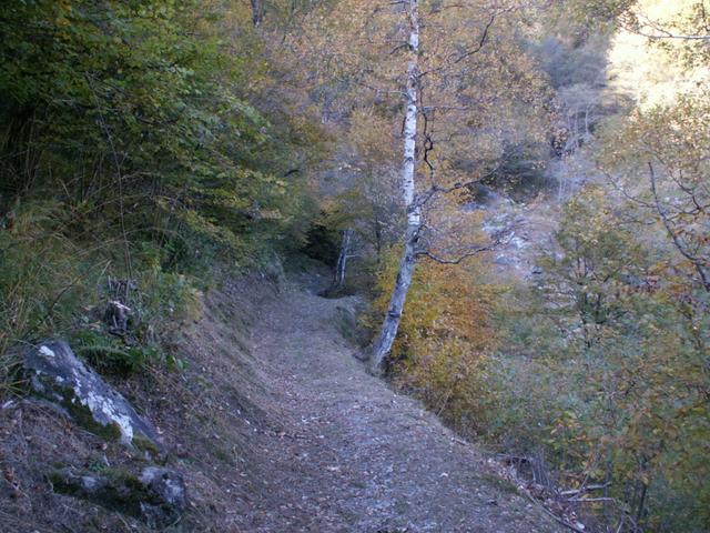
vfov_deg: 40.7
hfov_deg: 52.6
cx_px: 355
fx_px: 718
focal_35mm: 35
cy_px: 266
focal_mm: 5.86
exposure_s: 1/40
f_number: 2.8
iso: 80
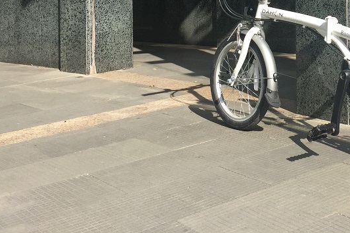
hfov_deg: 32.8
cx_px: 311
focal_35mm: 58
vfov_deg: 22.3
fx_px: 564
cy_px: -14
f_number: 2.2
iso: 32
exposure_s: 1/807
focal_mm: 4.15
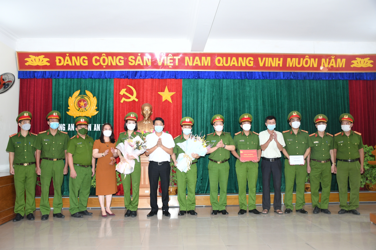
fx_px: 345
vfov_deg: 40.0
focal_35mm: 33
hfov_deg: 57.2
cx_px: 188
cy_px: 125
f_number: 3.5
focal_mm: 22
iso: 800
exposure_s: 1/200
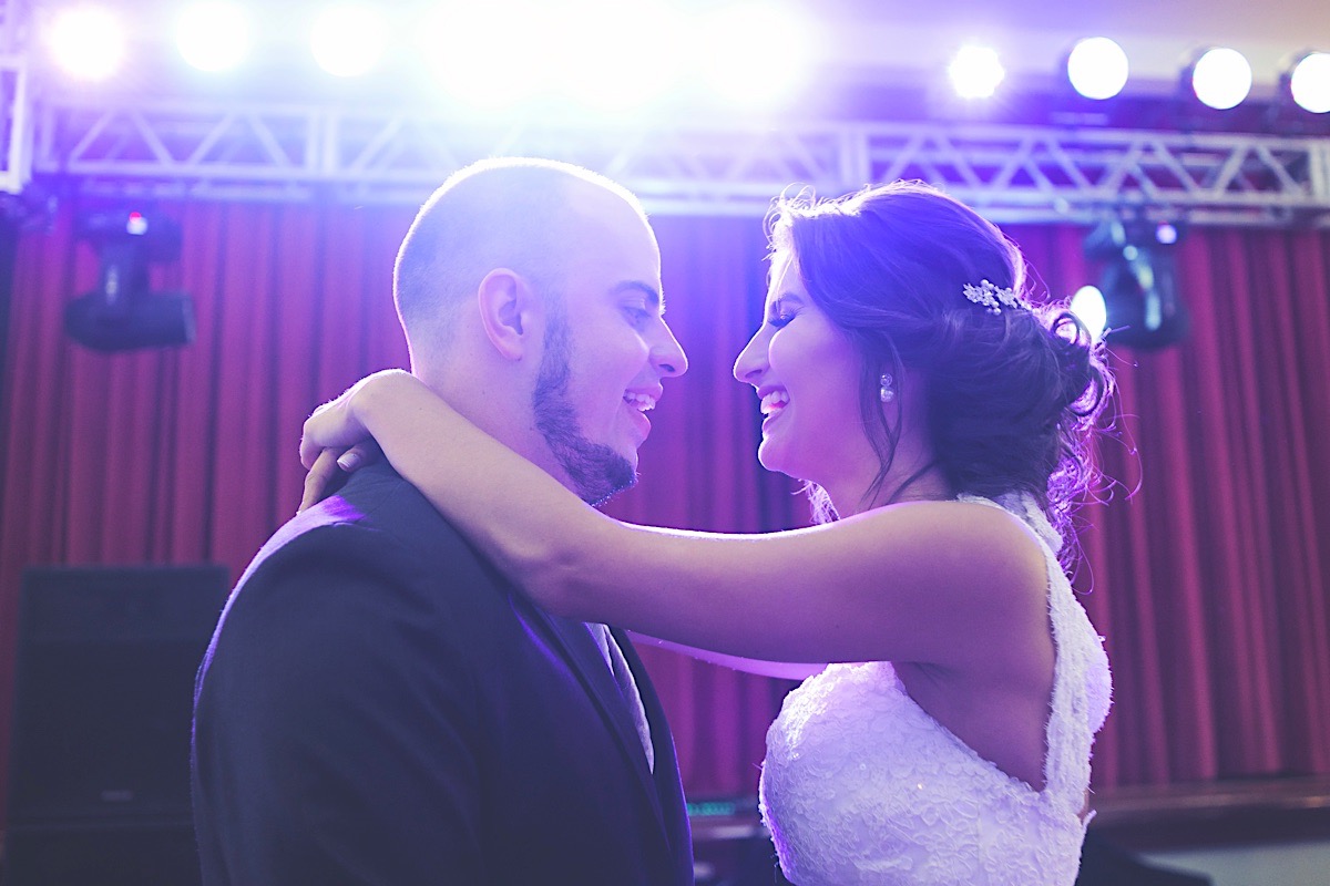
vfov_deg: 37.9
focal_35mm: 35
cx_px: 665
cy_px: 443
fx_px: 1293
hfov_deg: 54.4
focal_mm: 35
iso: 1600
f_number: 2.8
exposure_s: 1/90
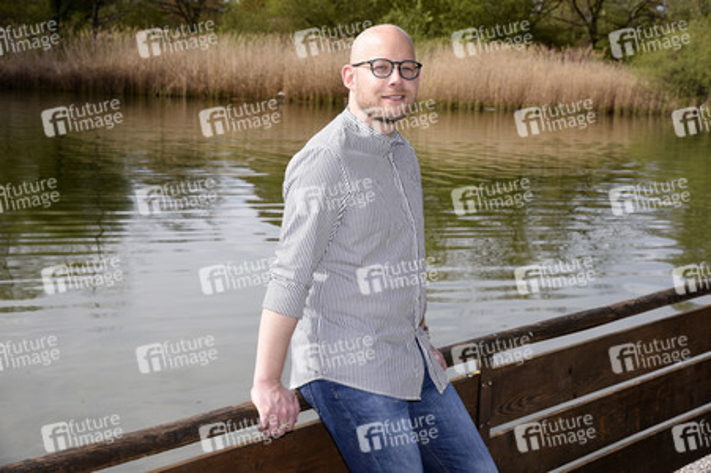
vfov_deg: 19.4
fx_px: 1381
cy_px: 236
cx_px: 356
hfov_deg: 28.9
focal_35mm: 70
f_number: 10
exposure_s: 1/160
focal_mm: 70
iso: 160
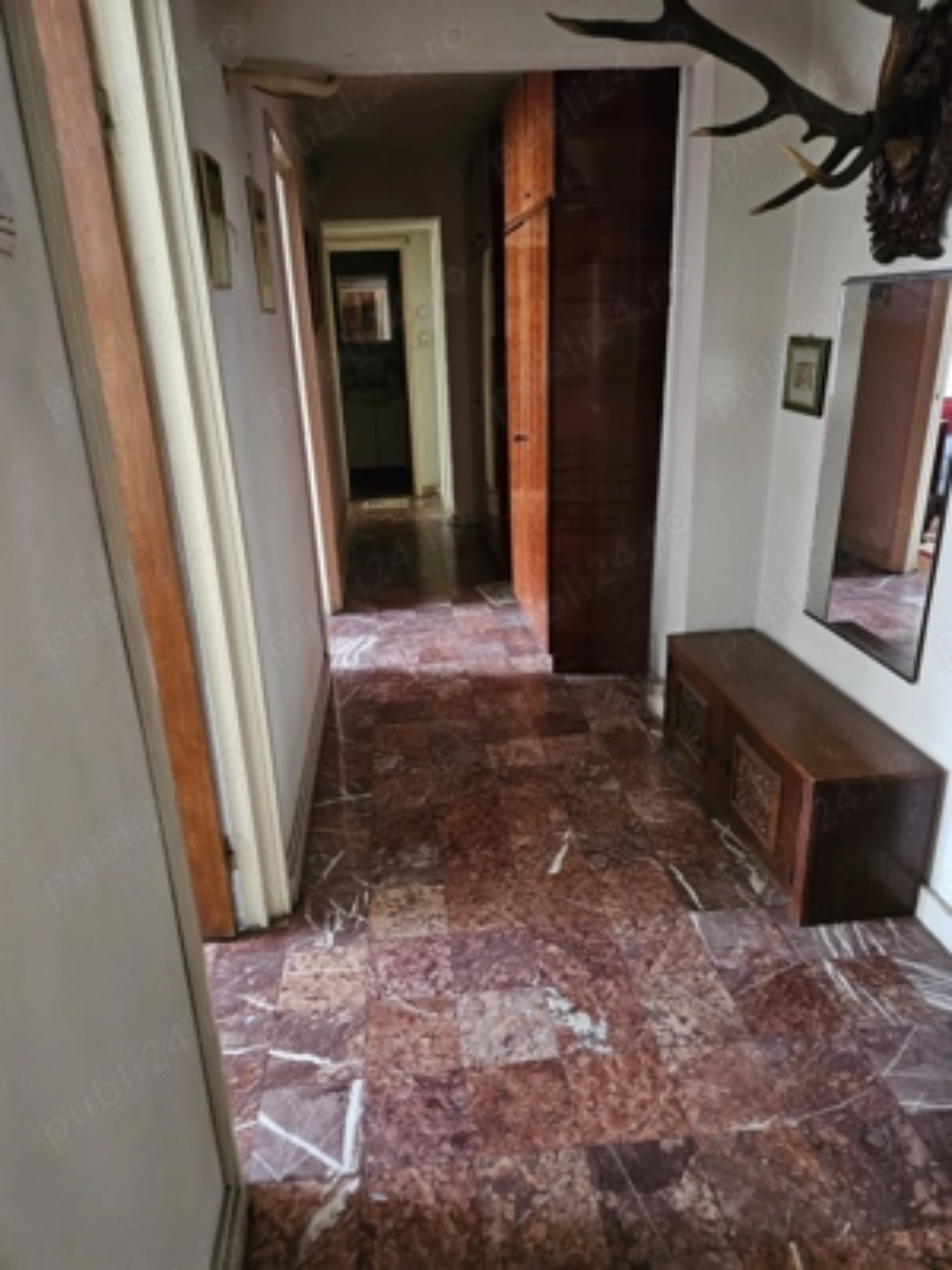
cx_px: 476
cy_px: 635
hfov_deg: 58.9
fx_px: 843
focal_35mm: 23
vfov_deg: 73.9
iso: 1250
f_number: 1.8
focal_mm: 5.4
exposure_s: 1/25.1
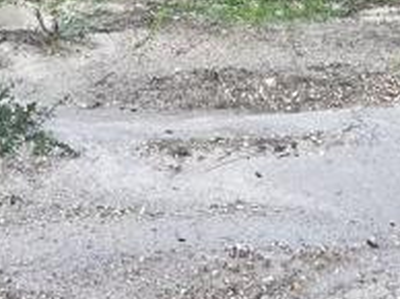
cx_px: 126
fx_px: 1373
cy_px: -404
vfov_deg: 10.7
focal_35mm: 119
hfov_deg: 16.5
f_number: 1.78
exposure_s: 1/262
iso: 80
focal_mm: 6.86
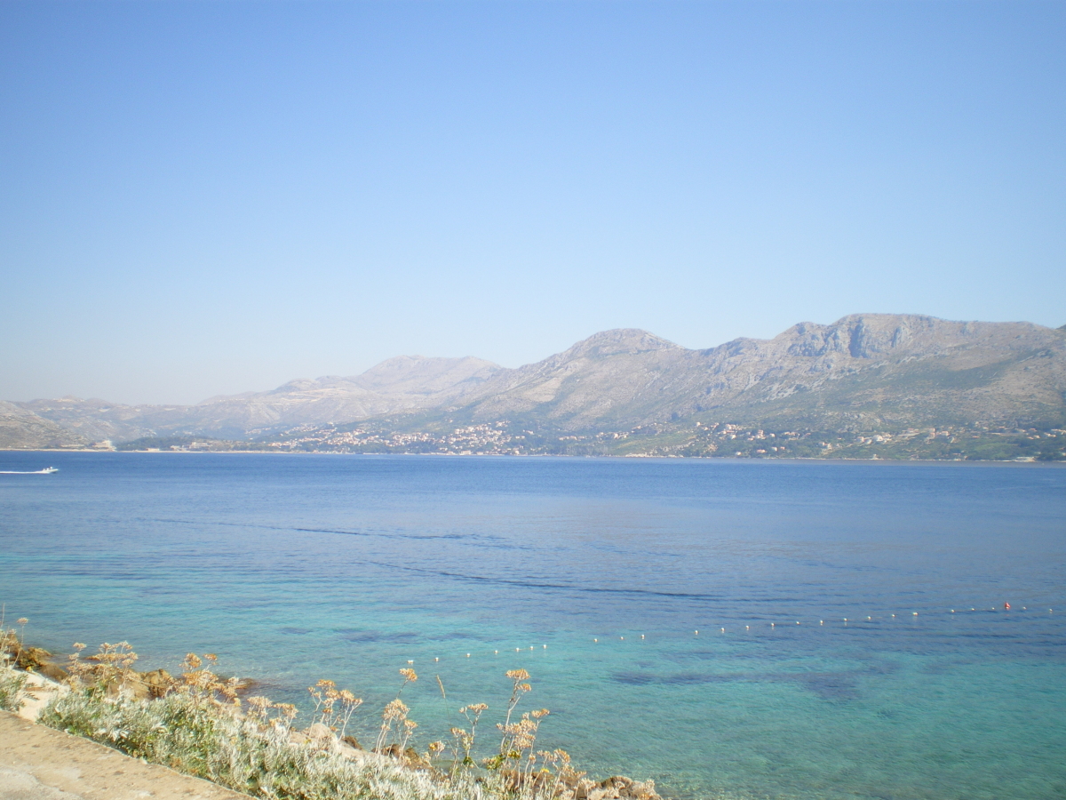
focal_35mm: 36
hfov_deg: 51.4
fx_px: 1109
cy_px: 400
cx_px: 533
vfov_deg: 39.7
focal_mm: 6.3
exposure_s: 1/320
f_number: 4.6
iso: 50
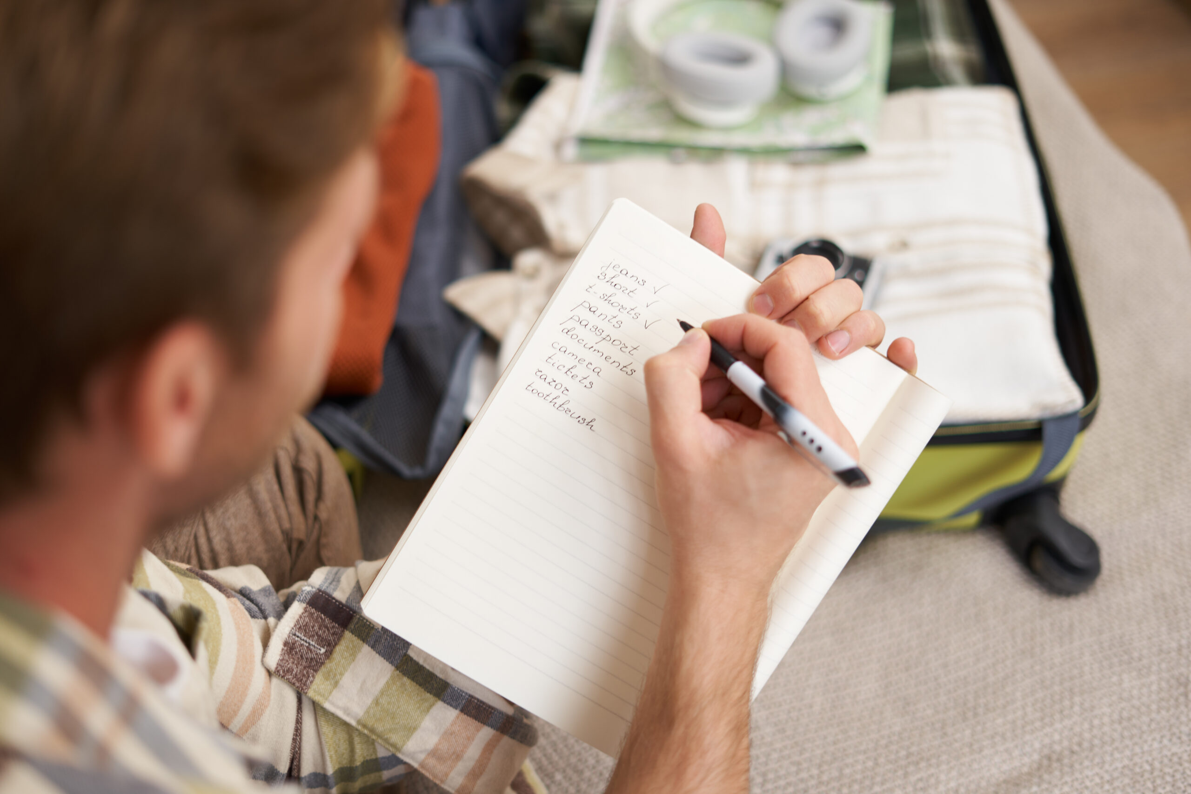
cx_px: 596
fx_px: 1654
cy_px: 397
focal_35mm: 50
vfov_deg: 27.0
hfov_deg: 39.6
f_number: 2
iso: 160
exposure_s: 1/100
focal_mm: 50
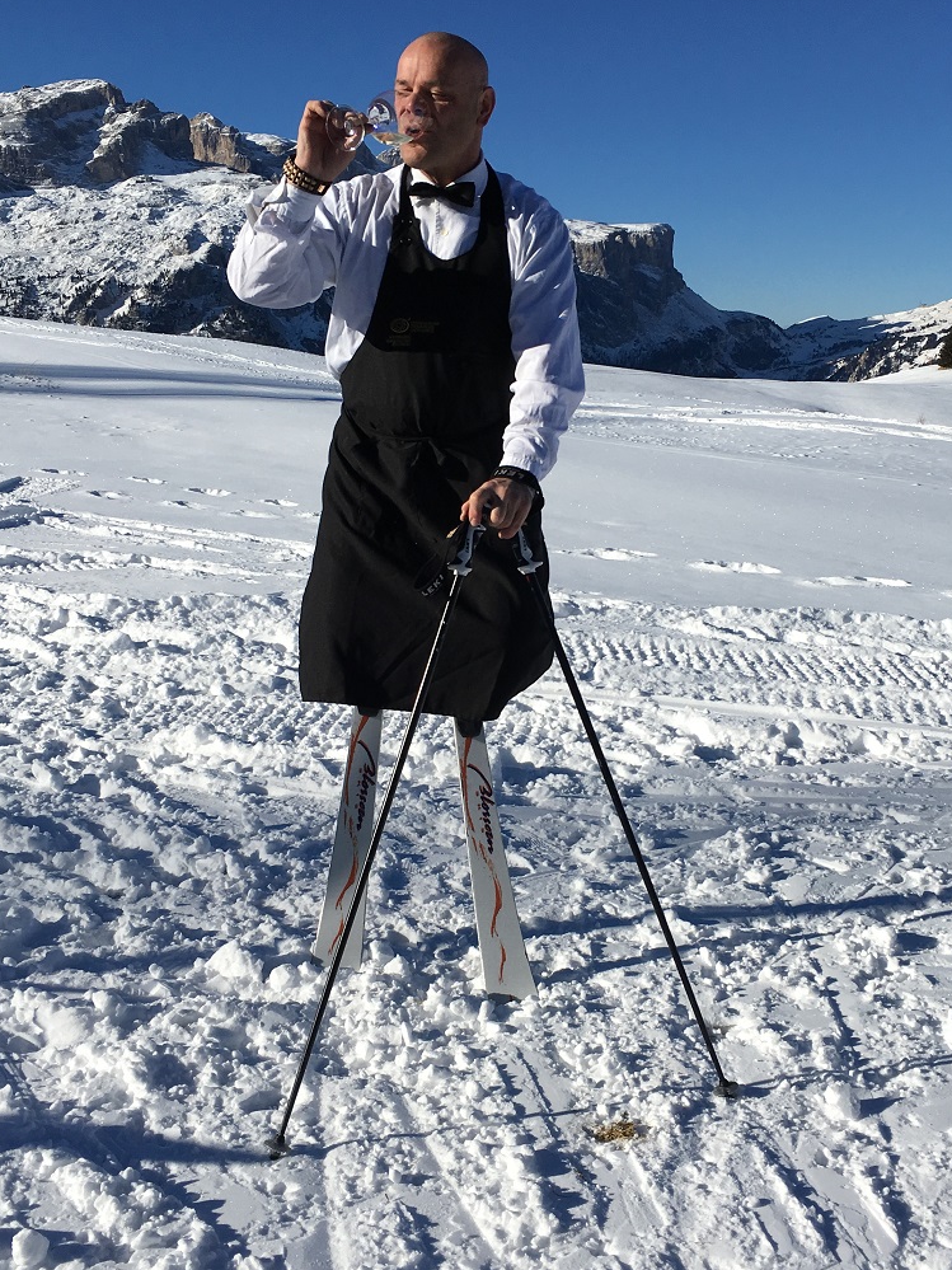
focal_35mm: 41
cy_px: 665
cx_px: 520
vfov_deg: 45.8
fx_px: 1504
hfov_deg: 35.1
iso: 25
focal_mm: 4.15
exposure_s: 1/3846
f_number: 2.2
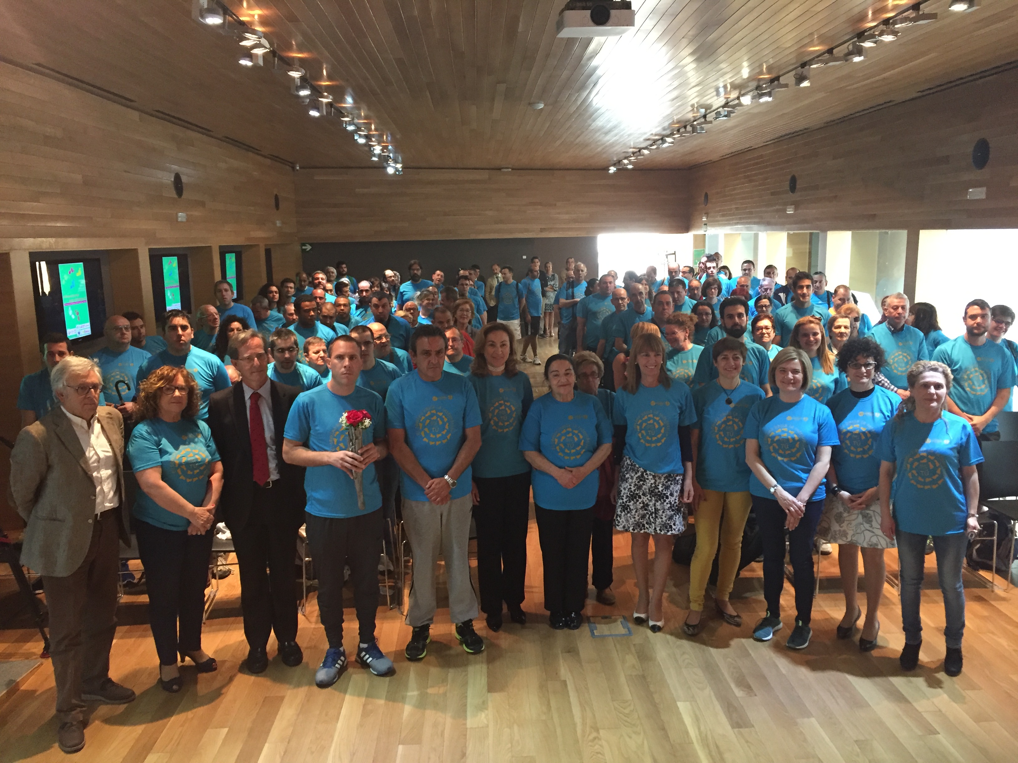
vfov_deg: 48.2
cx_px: 509
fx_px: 853
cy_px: 382
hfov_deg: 61.7
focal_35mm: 29
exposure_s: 1/33
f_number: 2.2
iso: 250
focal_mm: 4.15
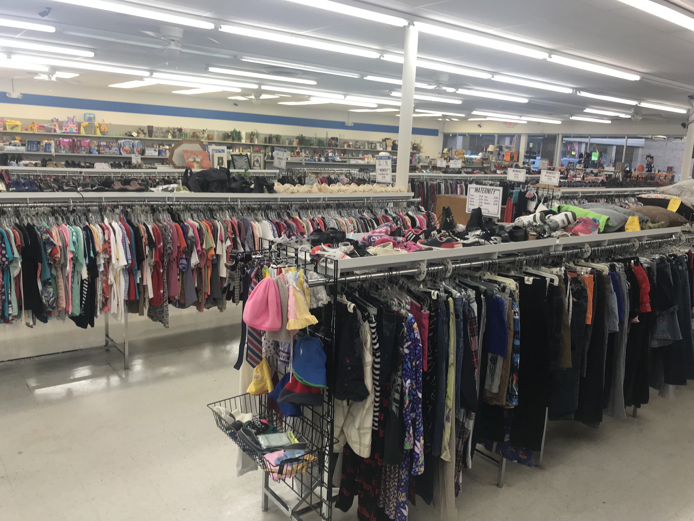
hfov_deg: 63.4
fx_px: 561
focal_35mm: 28
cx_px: 347
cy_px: 260
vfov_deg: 49.7
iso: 32
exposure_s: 1/60
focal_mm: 3.99
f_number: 1.8
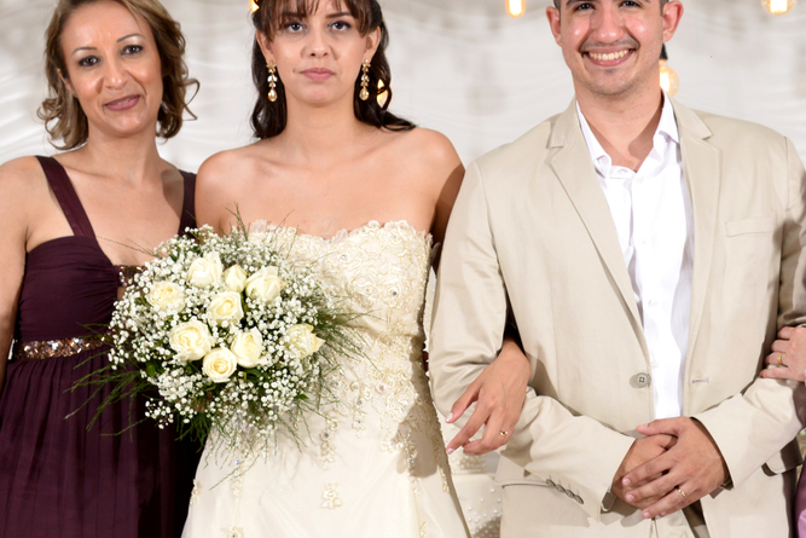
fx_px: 2217
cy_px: 309
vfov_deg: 13.8
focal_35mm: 99
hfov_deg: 20.6
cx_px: 491
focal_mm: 55
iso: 1600
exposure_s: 1/160
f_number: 7.1
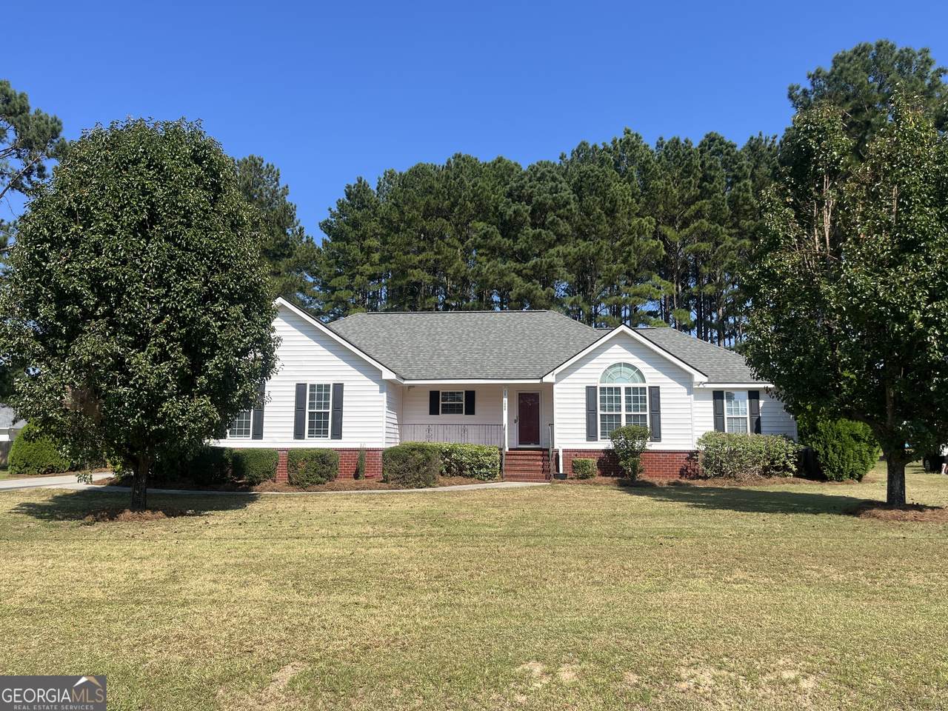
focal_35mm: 26
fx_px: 712
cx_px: 474
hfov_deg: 67.3
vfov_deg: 53.1
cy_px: 356
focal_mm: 5.1
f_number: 1.6
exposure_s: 1/2967
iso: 50
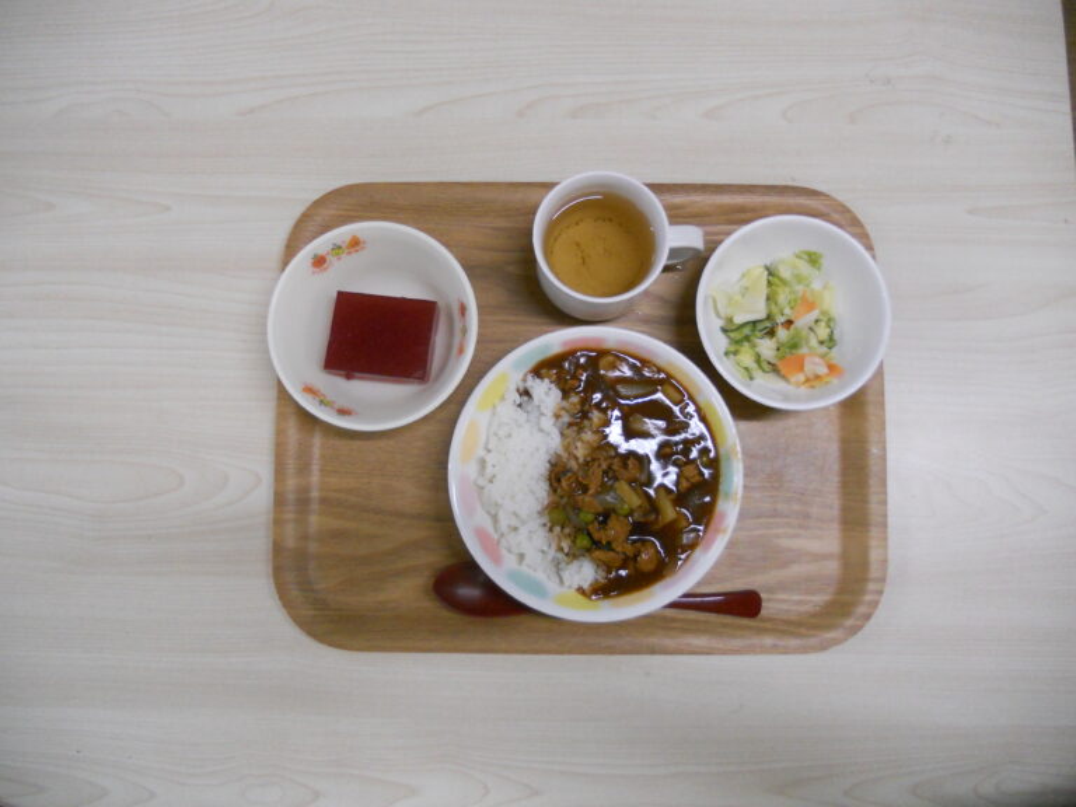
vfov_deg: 51.4
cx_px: 538
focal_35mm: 27
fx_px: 839
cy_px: 404
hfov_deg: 65.3
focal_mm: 4.9
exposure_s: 1/125
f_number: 3.2
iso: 400
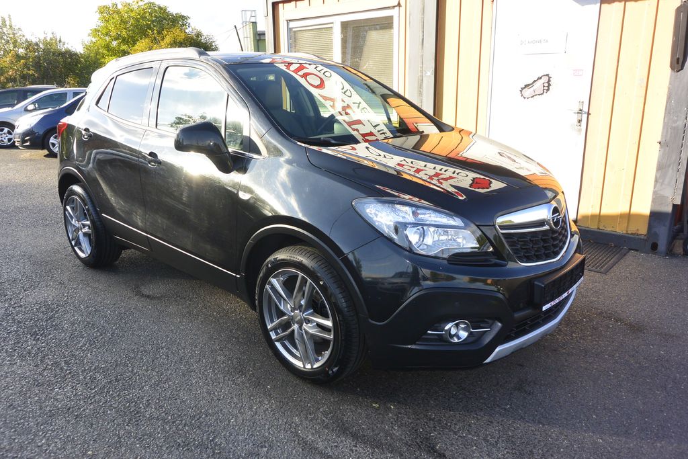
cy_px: 230
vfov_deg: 47.9
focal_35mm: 27
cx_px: 344
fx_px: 516
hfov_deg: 67.4
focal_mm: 10
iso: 160
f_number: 5
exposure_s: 1/250
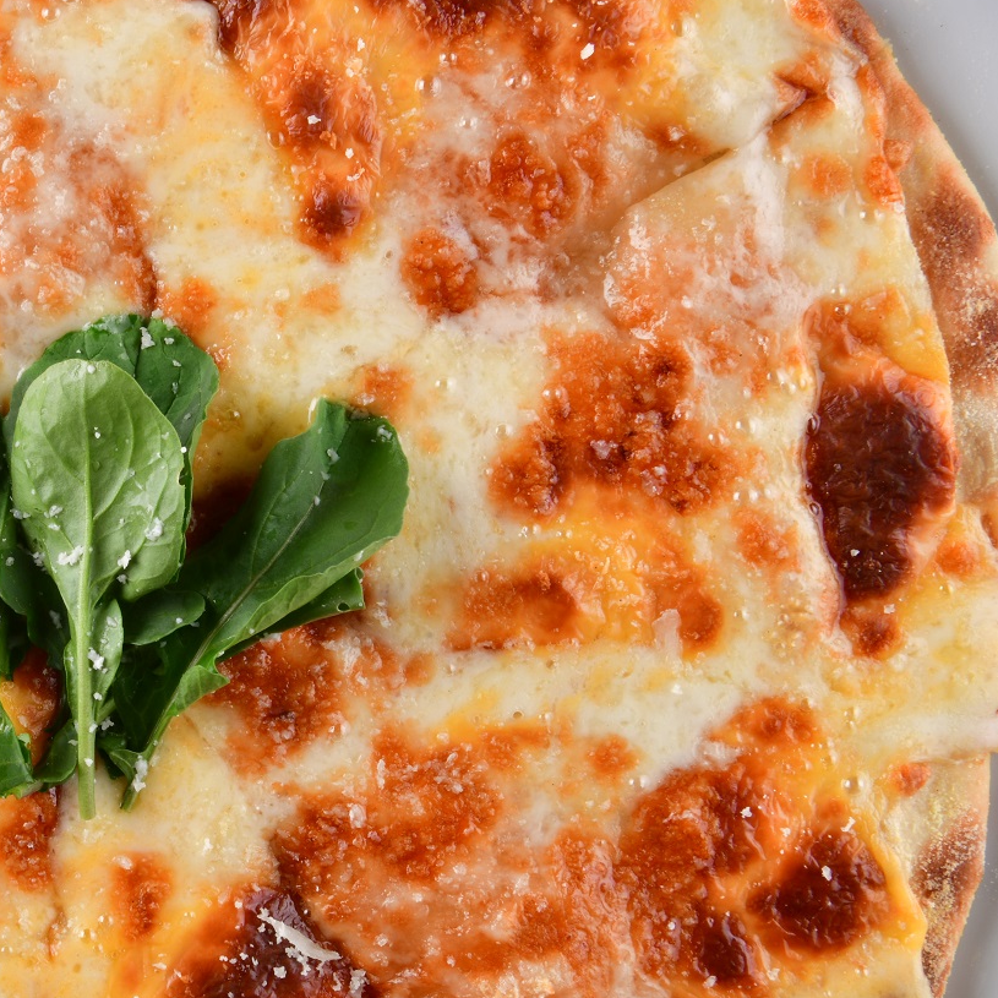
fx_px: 2381
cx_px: 56
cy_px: 563
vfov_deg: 23.7
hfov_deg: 22.9
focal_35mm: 73
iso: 80
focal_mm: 35
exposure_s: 1/160
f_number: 22
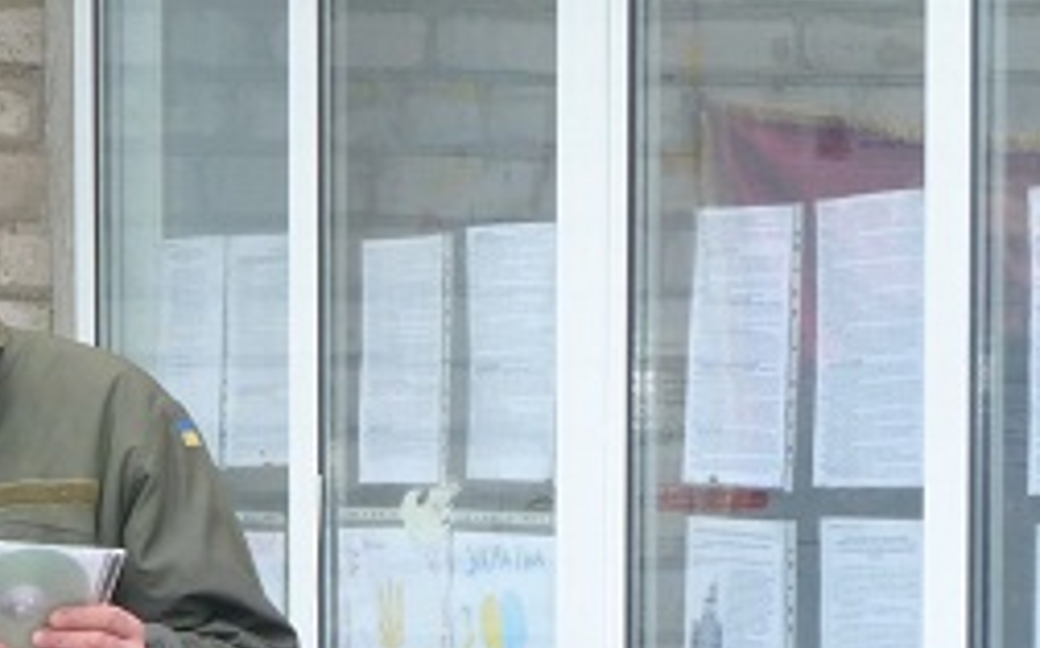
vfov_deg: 6.6
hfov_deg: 10.5
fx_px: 5579
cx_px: -149
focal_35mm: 197
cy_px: 780
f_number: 4.2
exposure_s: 1/40
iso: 160
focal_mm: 12.8
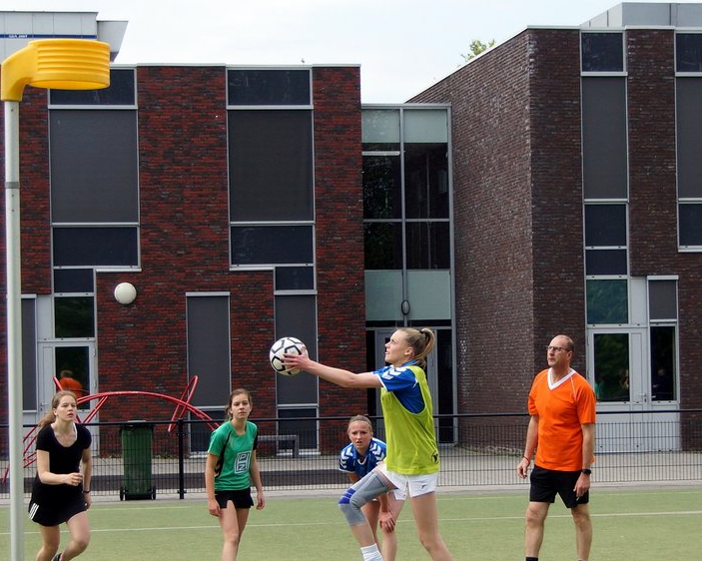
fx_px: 1489
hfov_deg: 26.3
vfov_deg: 21.3
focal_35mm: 72
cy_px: 330
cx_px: 195
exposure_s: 1/1600
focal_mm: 35
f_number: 4.5
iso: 250
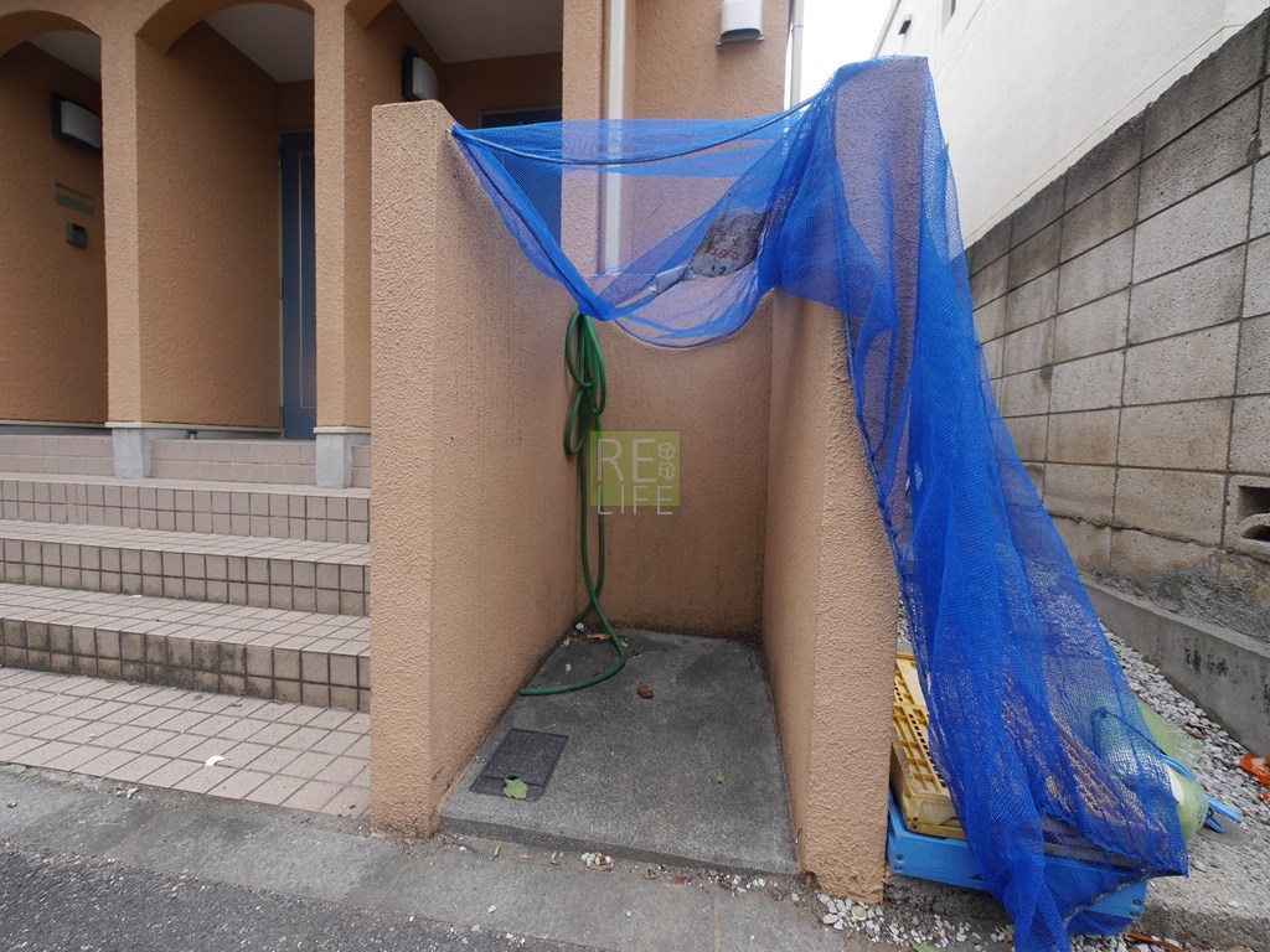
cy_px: 476
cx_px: 635
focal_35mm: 14
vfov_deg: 85.7
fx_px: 514
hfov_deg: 102.1
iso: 160
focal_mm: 7
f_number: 4.5
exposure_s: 1/125
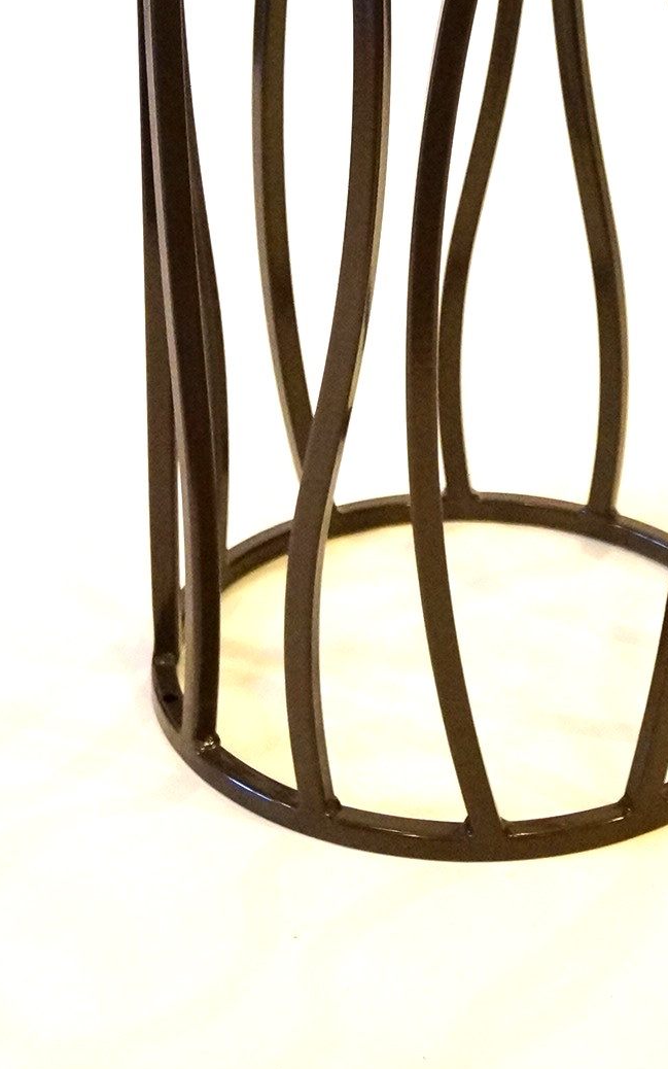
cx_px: 485
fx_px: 3145
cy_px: -64
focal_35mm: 108
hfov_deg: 12.1
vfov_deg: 18.6
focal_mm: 30
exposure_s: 1/50
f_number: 4.5
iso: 3200
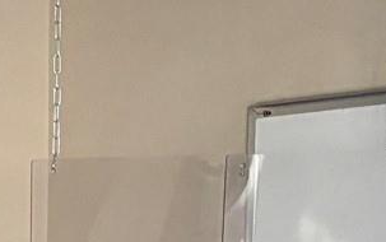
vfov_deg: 6.8
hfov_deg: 10.0
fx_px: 1958
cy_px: 530
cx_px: -502
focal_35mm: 186
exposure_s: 1/60
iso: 500
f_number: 1.6
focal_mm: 5.96
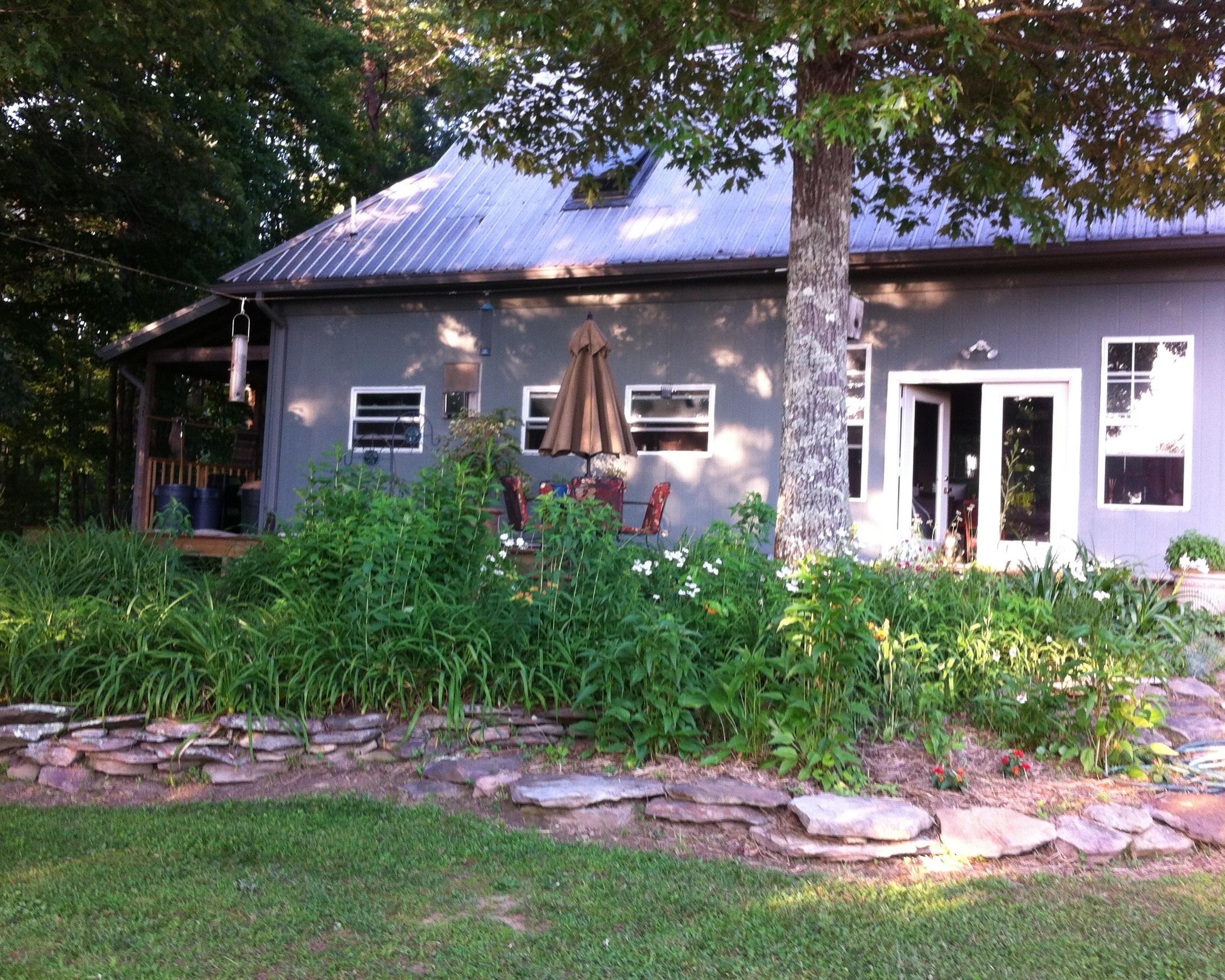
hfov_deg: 45.8
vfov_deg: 37.3
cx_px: 631
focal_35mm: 40
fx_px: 1450
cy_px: 466
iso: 80
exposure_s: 1/40
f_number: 2.8
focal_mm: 3.85
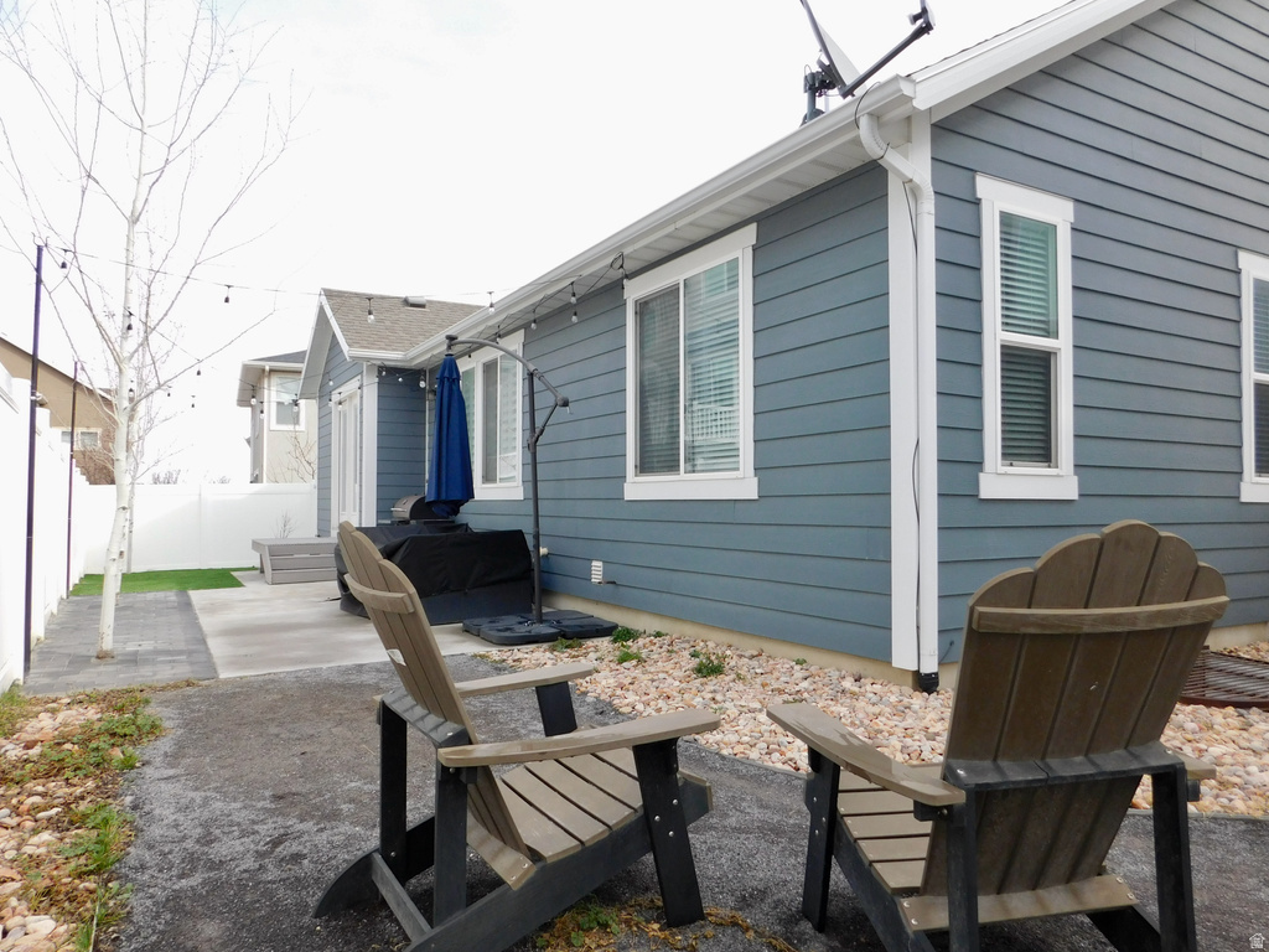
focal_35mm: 23
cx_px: 634
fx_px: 843
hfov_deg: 73.9
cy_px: 476
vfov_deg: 58.9
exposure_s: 1/640
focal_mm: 4
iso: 125
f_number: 3
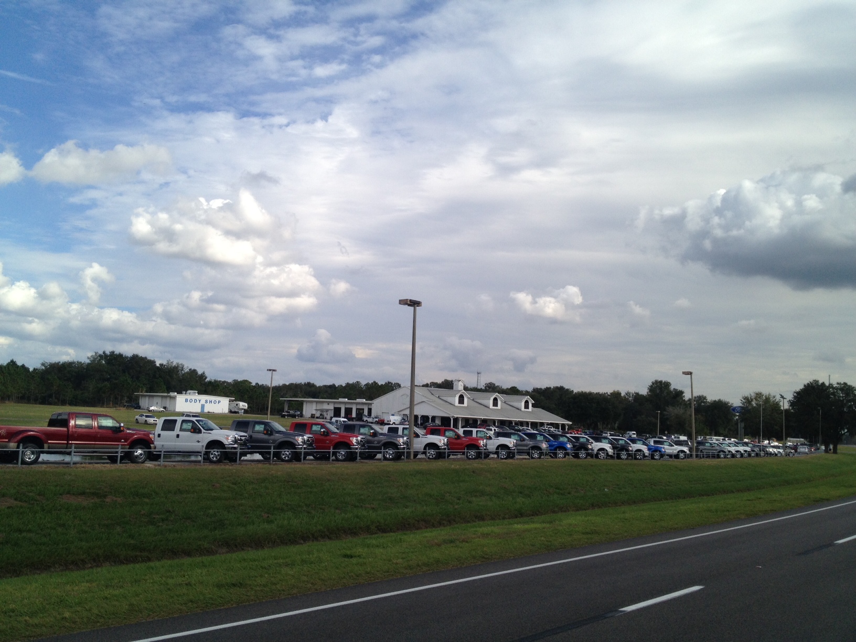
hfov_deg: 52.6
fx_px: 865
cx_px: 428
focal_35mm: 35
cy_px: 321
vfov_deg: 40.7
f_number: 2.4
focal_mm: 4.28
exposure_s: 1/1972
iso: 50
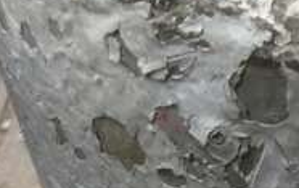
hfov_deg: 12.8
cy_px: 434
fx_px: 1151
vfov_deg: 8.6
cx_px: 611
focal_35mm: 141
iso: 32
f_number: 2.4
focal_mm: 3.3
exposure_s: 1/120
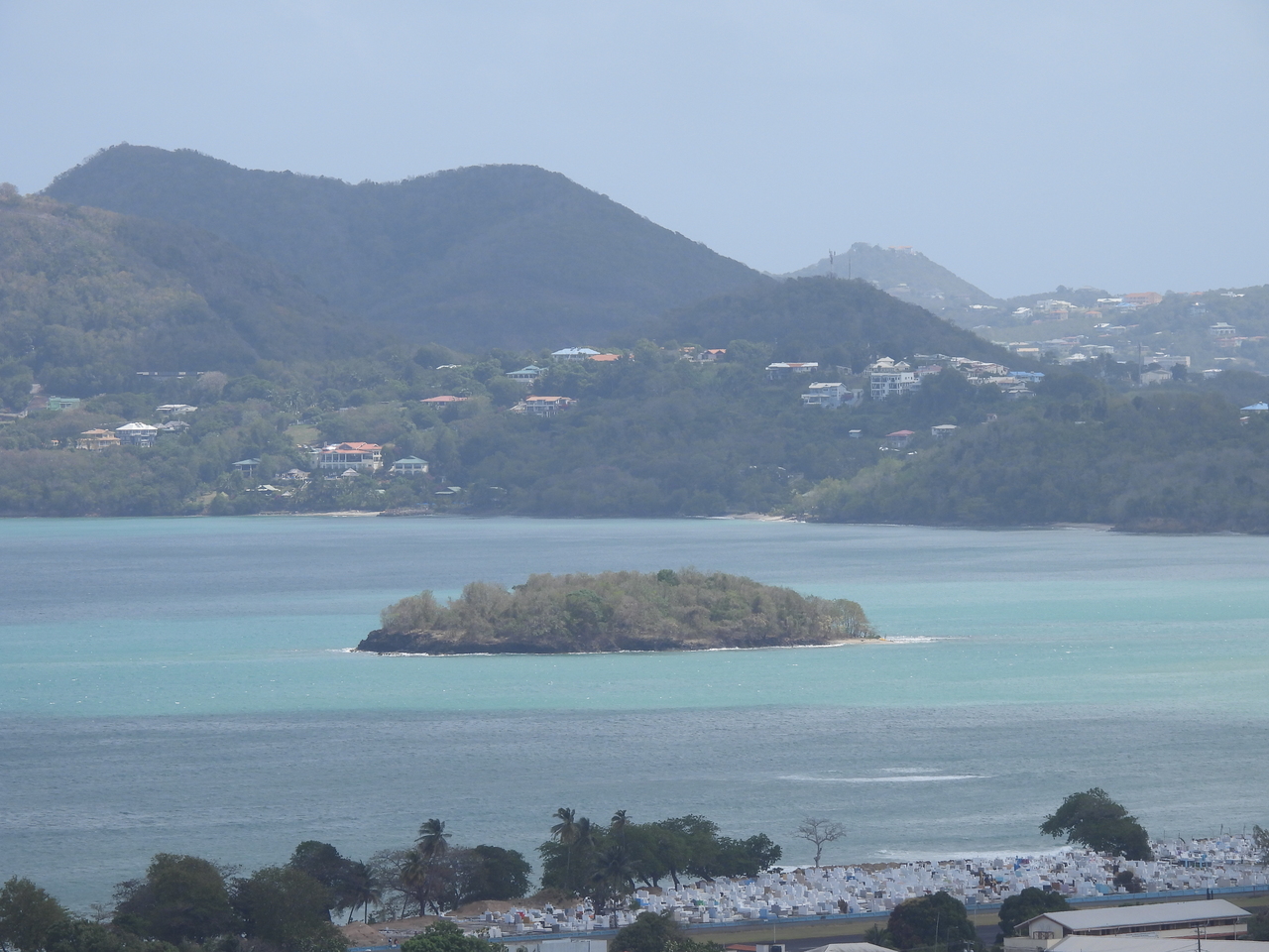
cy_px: 476
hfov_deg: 6.2
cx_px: 634
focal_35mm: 320
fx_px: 11731
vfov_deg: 4.6
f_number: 5
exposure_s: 1/800
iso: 100
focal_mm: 57.1
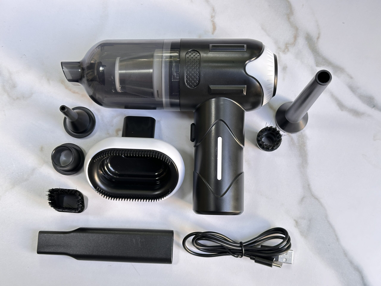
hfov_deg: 39.7
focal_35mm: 48
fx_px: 528
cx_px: 190
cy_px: 143
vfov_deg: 30.3
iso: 100
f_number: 1.78
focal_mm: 6.86
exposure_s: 1/60
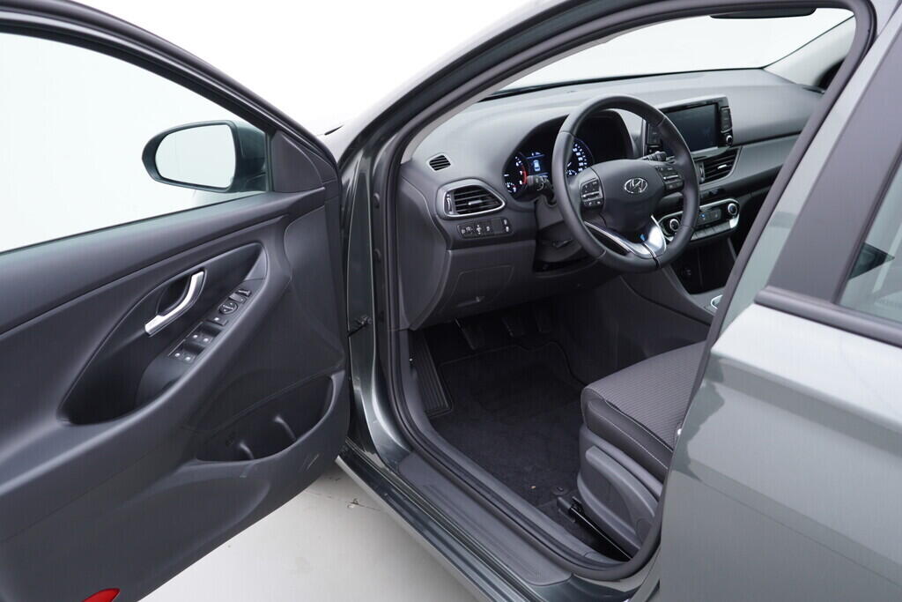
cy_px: 301
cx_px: 451
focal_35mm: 36
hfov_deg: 53.1
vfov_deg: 36.9
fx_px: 902
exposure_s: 1/40
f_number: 2.8
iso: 125
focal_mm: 24
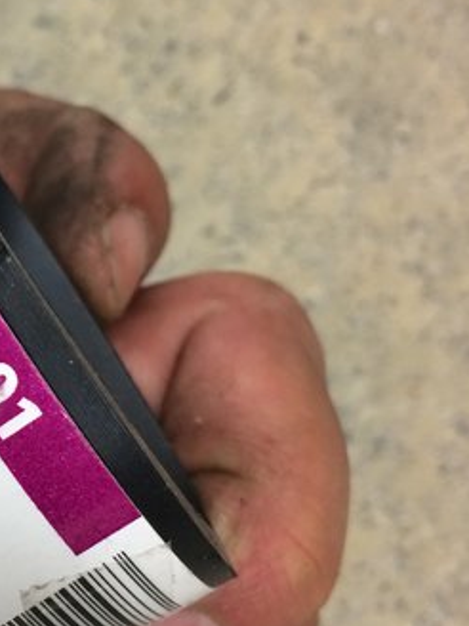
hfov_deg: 19.9
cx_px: -78
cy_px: 338
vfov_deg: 27.8
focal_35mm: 70
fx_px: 1265
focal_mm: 4.15
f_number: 2.2
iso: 80
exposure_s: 1/30
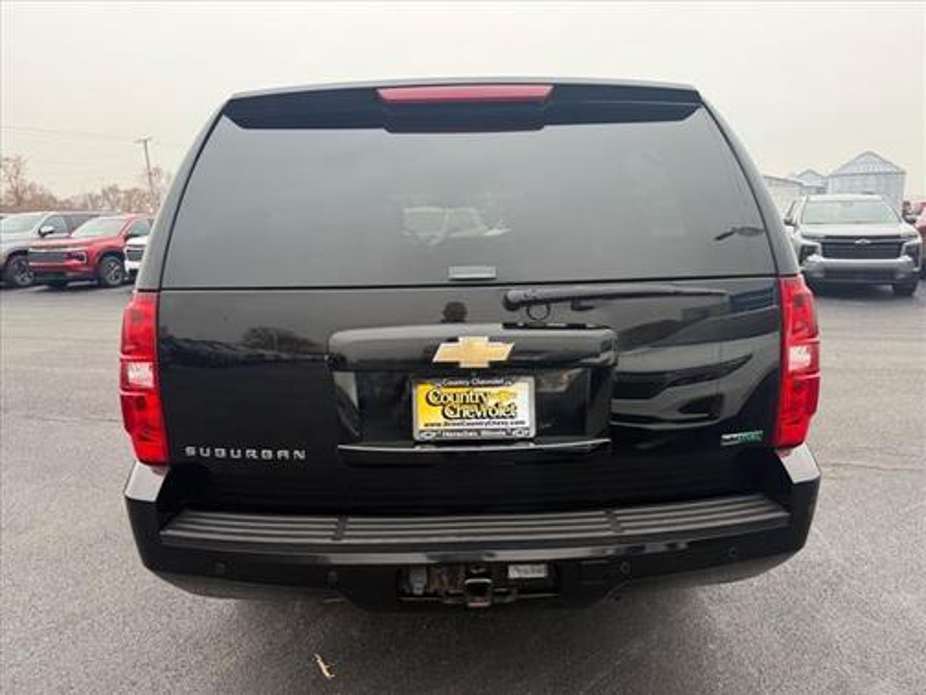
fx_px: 642
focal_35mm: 24
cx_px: 463
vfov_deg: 56.8
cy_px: 348
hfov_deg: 71.6
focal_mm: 6.76
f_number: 1.78
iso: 125
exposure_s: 1/146
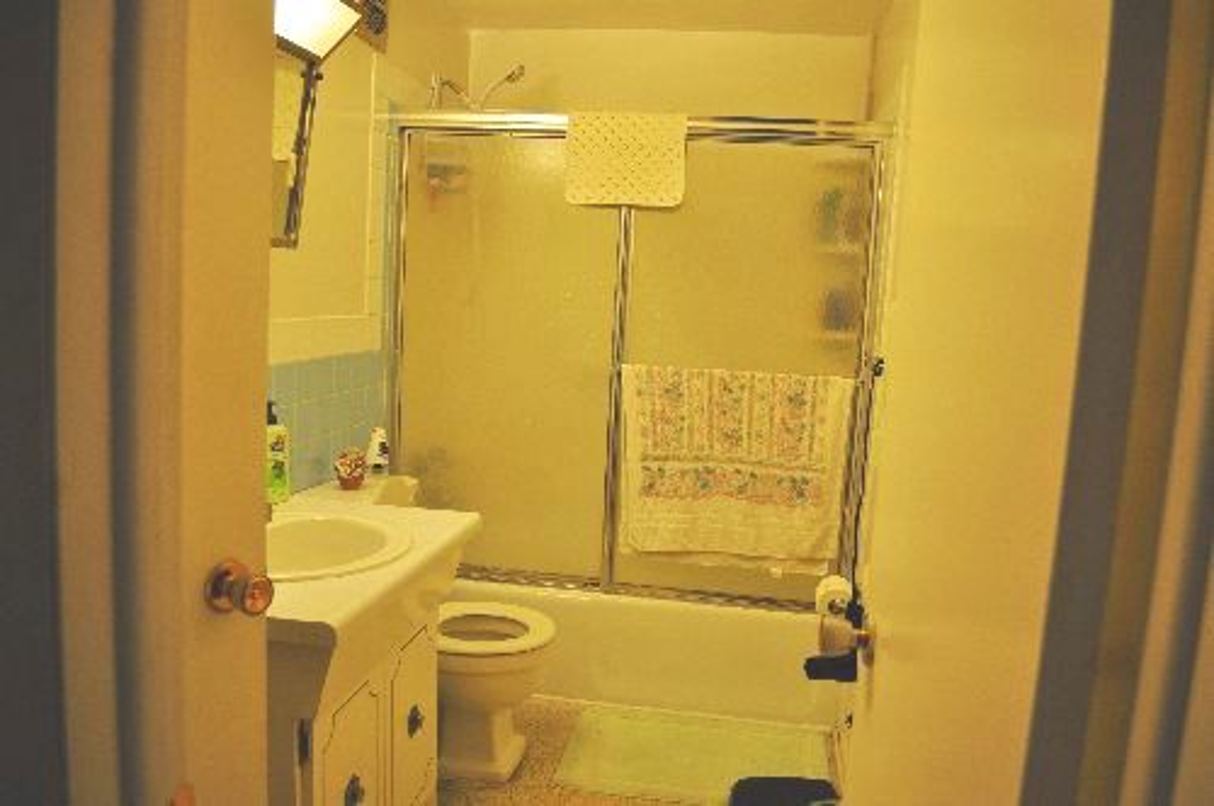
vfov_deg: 47.8
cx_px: 607
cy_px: 403
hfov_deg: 67.4
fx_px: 909
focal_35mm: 27
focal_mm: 18
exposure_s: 1/40
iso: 800
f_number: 3.5
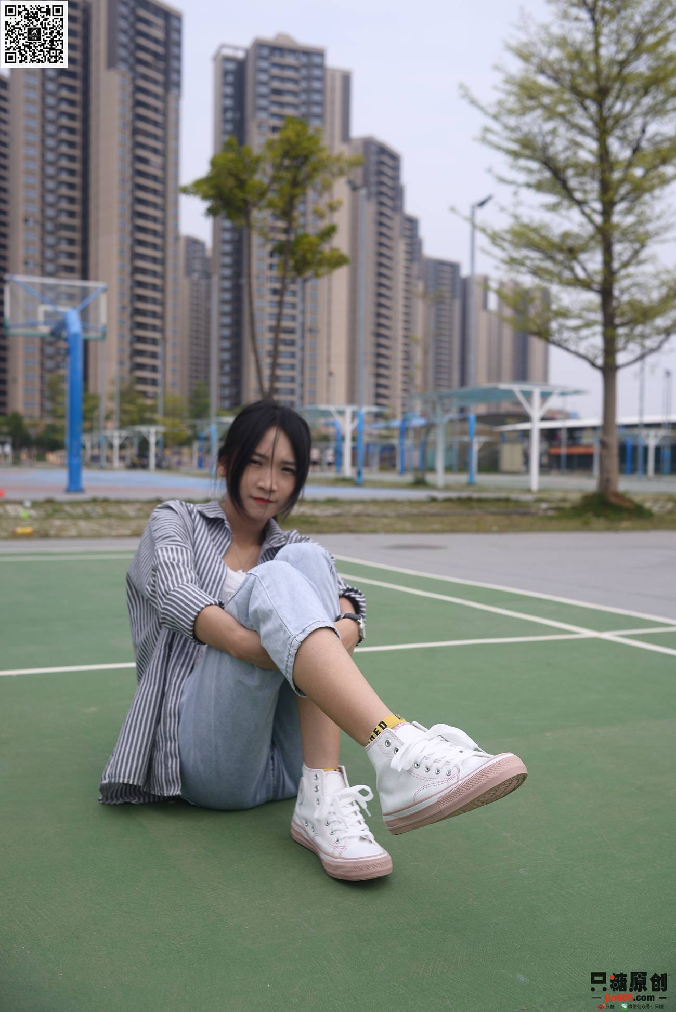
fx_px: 985
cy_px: 506
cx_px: 338
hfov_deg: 37.9
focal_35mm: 35
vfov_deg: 54.4
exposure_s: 1/800
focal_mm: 35
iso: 100
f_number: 5.6
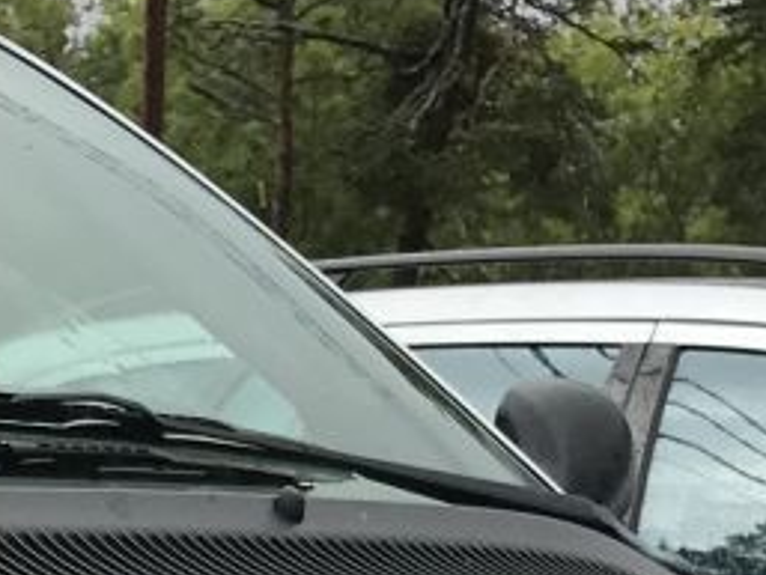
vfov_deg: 8.2
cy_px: 1073
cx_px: -39
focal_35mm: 174
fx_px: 3852
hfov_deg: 11.2
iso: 20
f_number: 1.8
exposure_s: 1/1650
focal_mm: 3.99
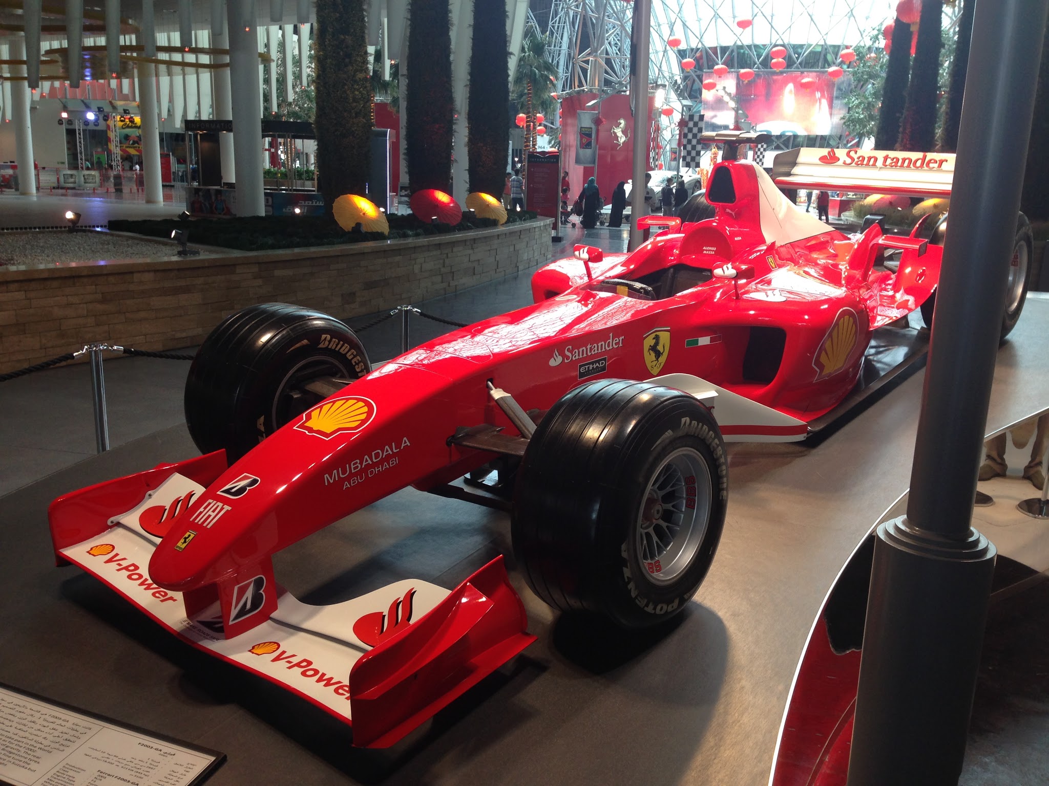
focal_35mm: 33
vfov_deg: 42.9
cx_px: 524
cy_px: 393
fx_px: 1000
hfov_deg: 55.4
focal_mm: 4.12
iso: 64
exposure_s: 1/40
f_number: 2.4
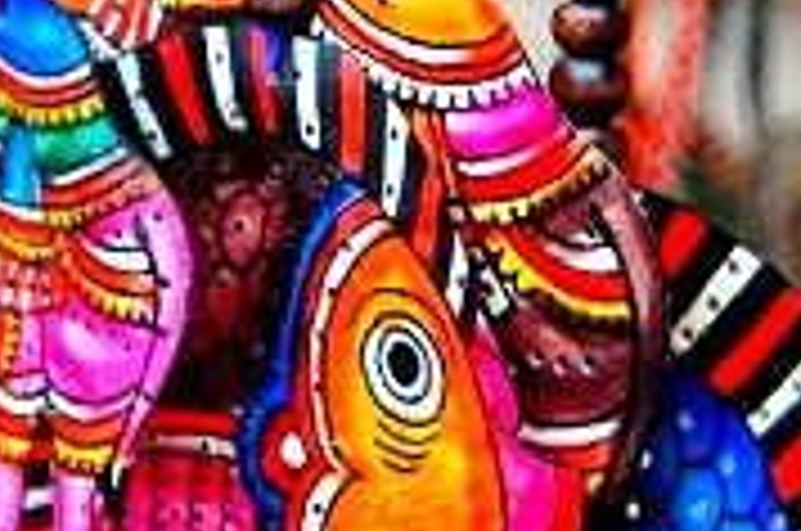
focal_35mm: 130
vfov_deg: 10.4
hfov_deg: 13.5
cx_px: -792
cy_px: -86
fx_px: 2887
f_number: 3.5
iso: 3200
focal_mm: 18
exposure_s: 1/1600
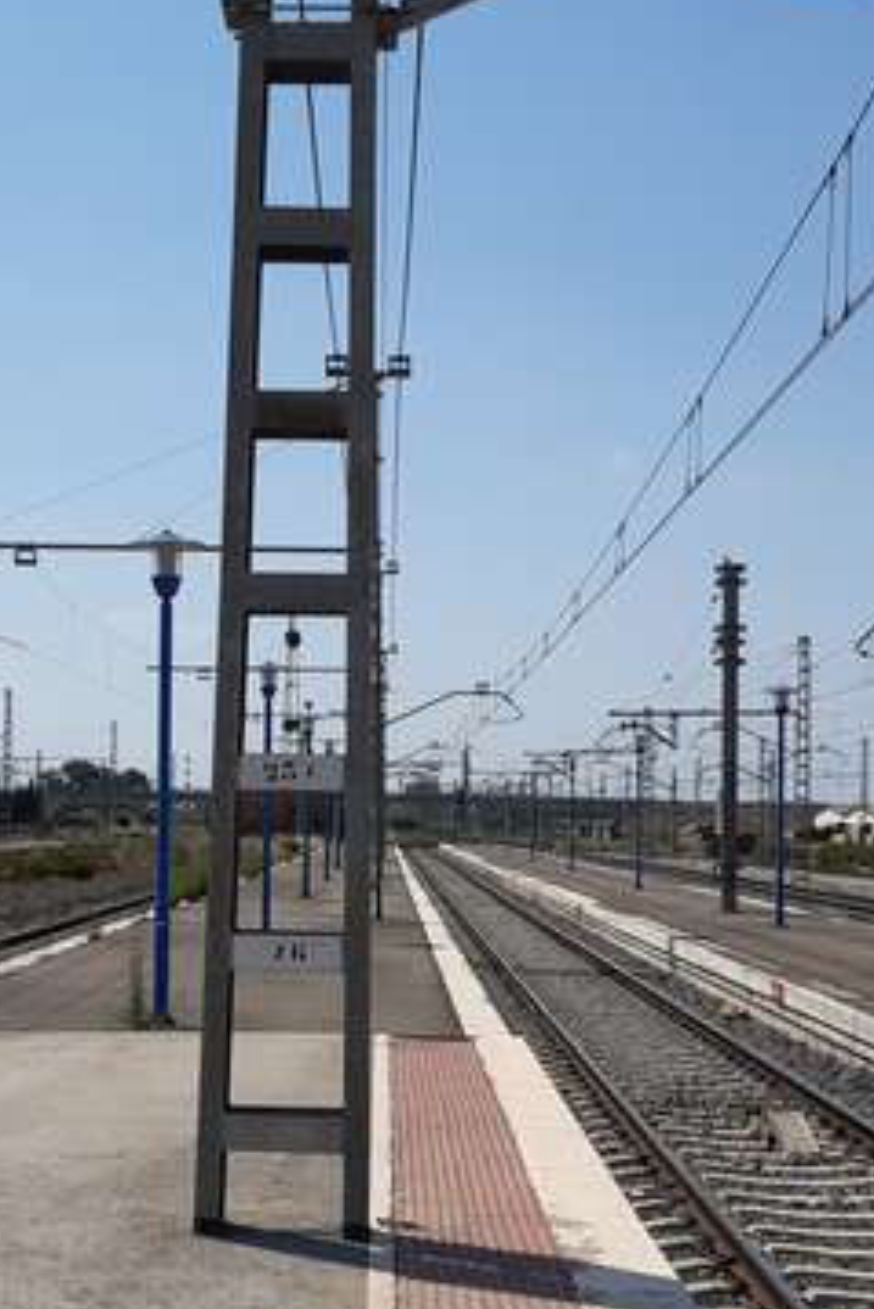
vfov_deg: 34.3
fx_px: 2110
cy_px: 837
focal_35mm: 58
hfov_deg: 23.3
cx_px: 322
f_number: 1.7
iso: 40
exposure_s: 1/3623
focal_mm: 3.92
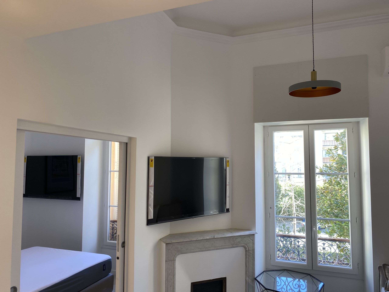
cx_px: 194
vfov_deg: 53.1
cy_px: 146
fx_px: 292
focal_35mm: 26
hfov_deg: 67.3
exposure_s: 1/100
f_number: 1.8
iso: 50
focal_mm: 4.25
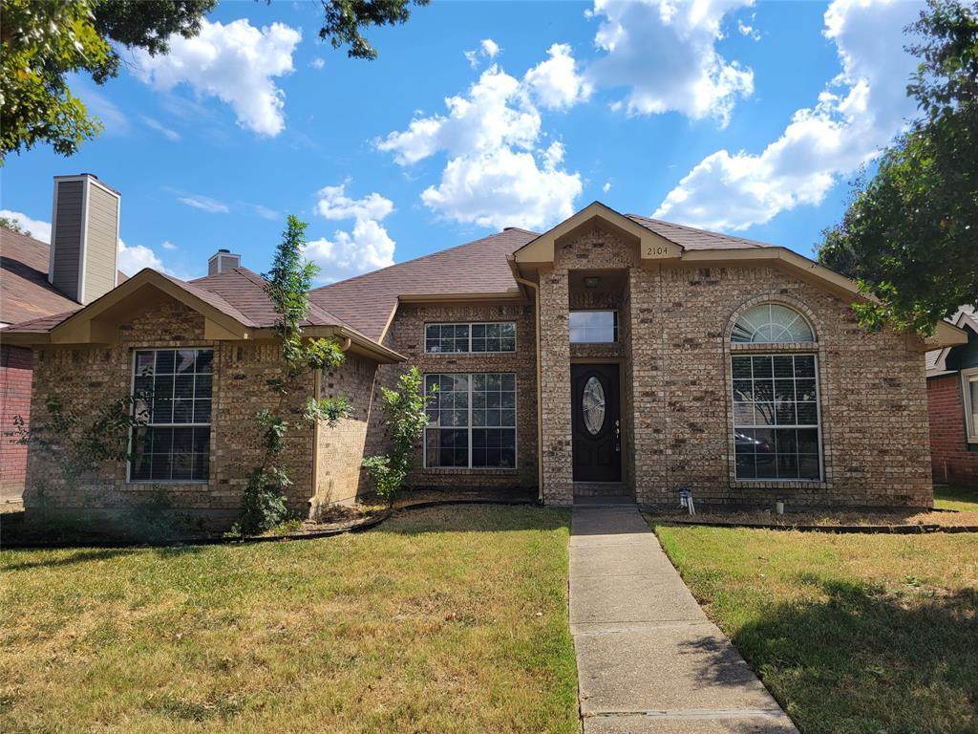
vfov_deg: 53.1
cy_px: 367
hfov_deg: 67.3
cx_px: 489
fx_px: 735
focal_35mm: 26
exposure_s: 1/2621
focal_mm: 5.4
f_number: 1.8
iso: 40
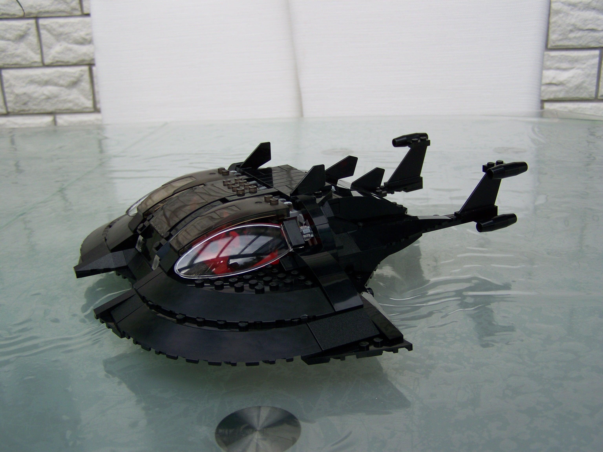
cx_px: 302
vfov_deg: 37.7
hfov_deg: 49.0
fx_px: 662
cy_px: 226
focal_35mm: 38
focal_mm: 6.3
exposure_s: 1/250
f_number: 2.8
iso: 64
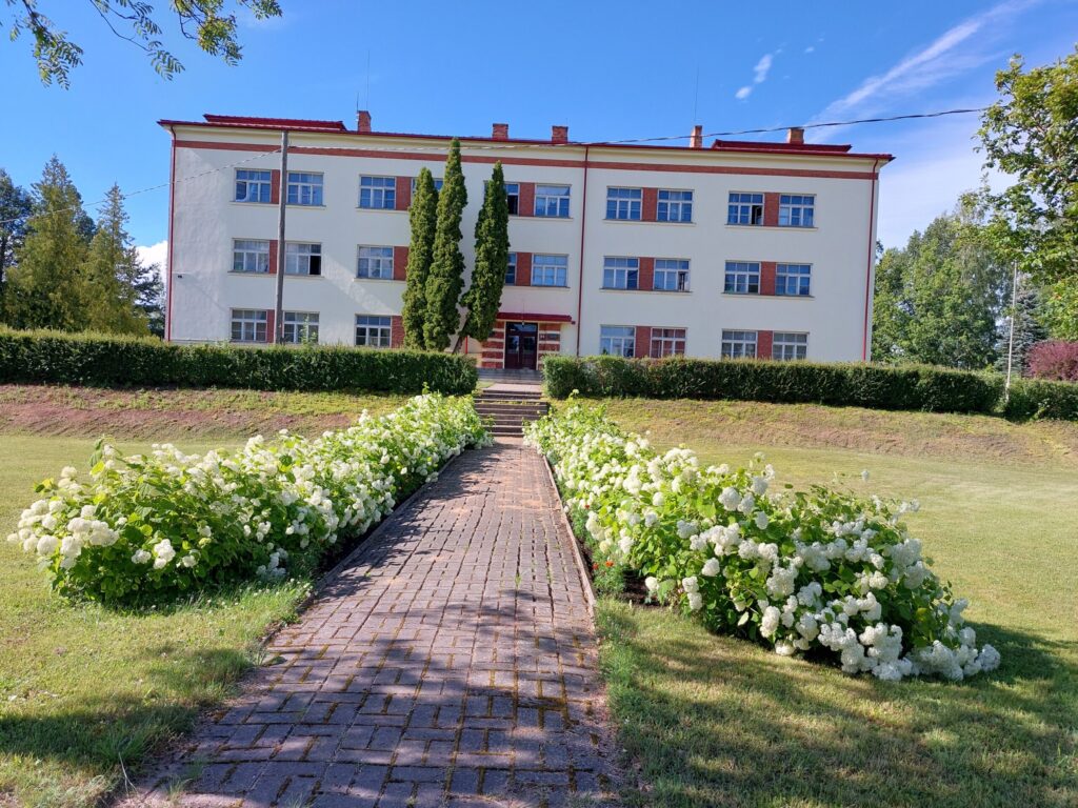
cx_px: 539
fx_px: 747
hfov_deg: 71.6
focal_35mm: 24
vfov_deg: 56.8
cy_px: 404
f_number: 1.8
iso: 25
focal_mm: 5.23
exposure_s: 1/637
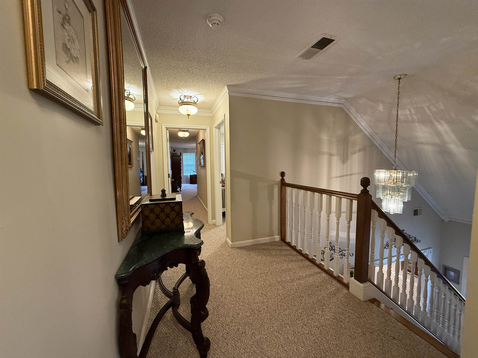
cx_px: 239
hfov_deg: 102.1
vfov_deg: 85.7
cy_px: 179
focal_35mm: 14
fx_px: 193
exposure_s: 1/60
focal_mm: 2.22
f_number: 2.2
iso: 500
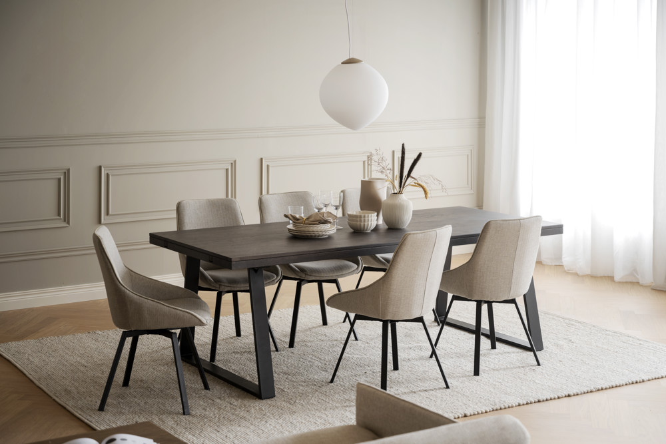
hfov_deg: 33.9
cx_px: 333
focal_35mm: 59
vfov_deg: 23.0
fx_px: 1092
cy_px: 222
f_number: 4.5
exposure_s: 1/4
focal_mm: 59
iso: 250
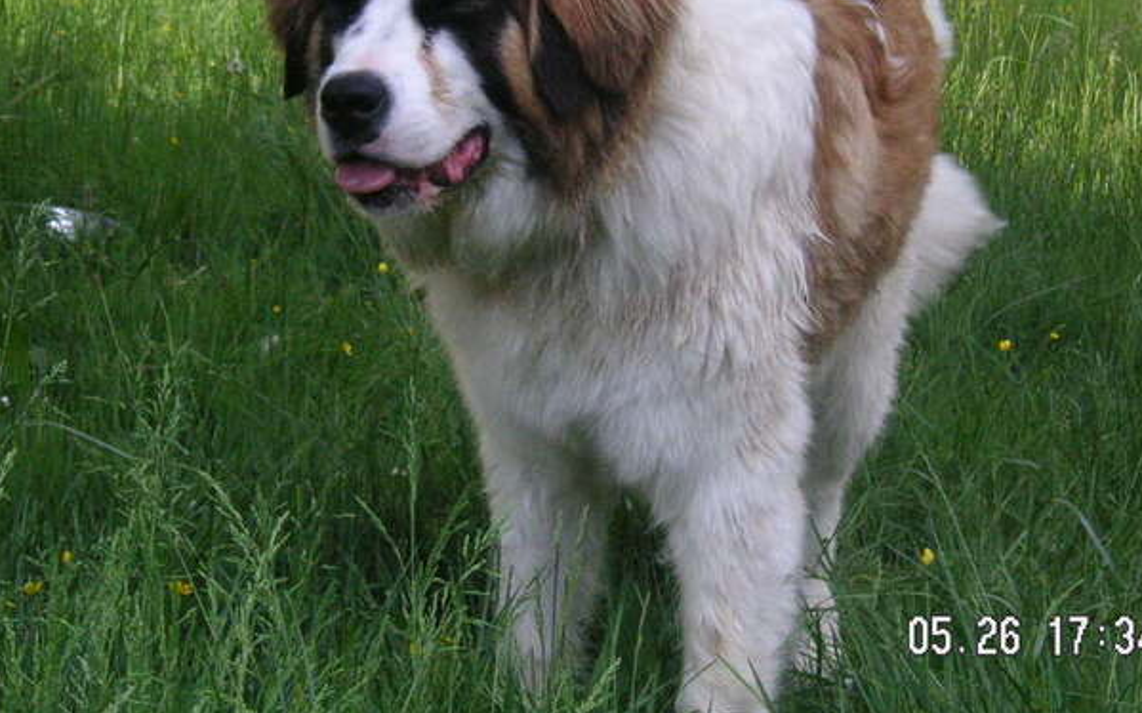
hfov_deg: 15.4
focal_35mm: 136
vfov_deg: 9.6
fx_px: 4232
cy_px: 175
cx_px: 501
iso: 125
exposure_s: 1/90
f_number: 4.9
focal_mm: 15.9
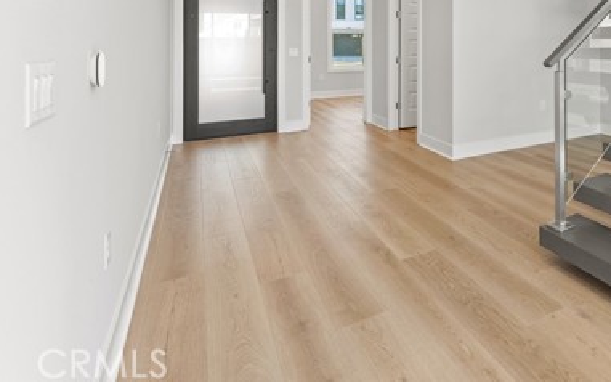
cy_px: 44
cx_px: 468
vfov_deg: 46.5
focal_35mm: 24
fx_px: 400
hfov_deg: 69.2
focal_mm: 14
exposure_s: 1/10
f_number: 6.3
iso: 250
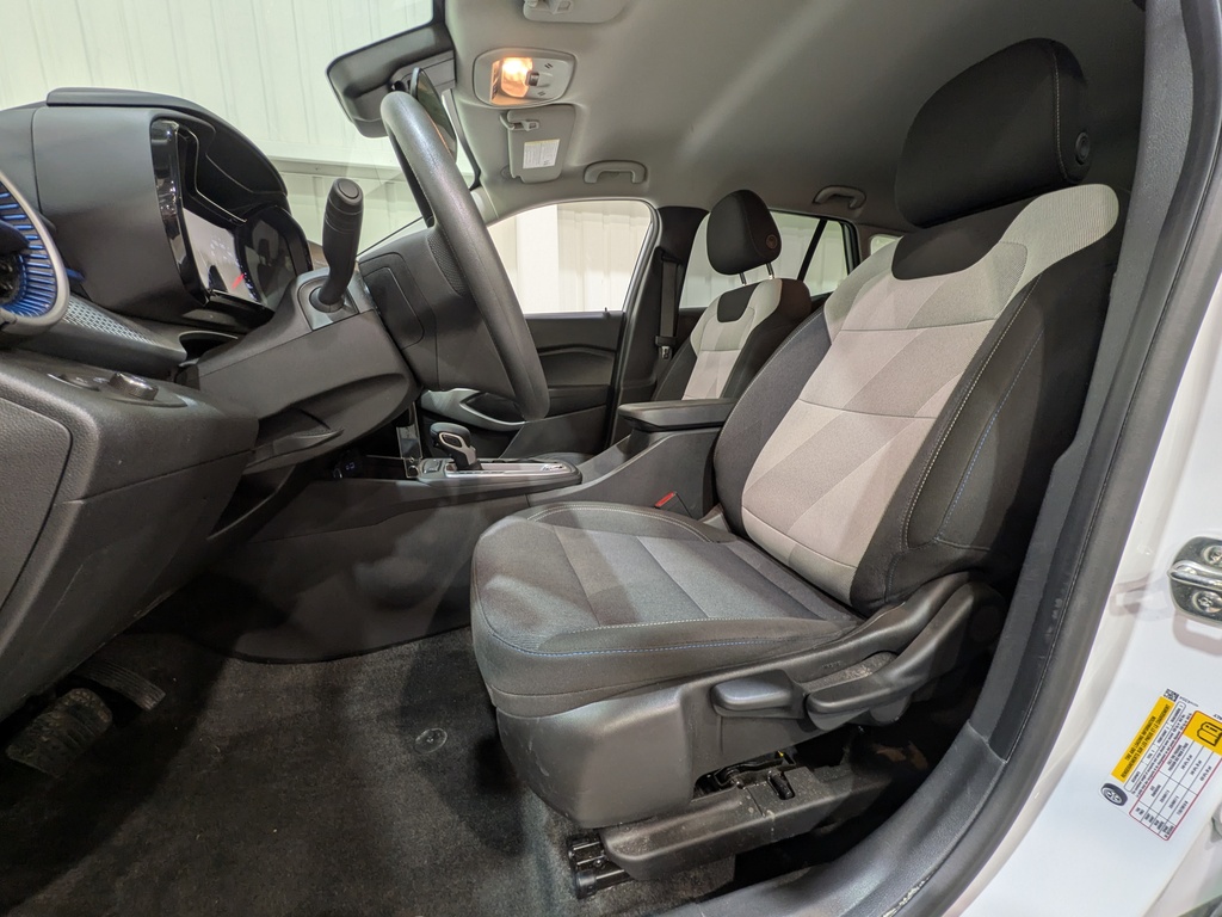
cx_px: 611
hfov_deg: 102.1
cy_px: 458
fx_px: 494
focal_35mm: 14
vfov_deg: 85.7
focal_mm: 1.83
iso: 55
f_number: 2.2
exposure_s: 1/25
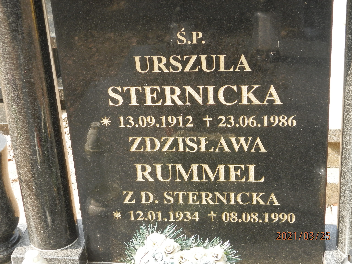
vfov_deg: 21.6
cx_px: 176
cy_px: 132
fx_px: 691
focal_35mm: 68
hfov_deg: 28.6
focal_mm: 12.2
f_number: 4
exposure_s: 1/125
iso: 160
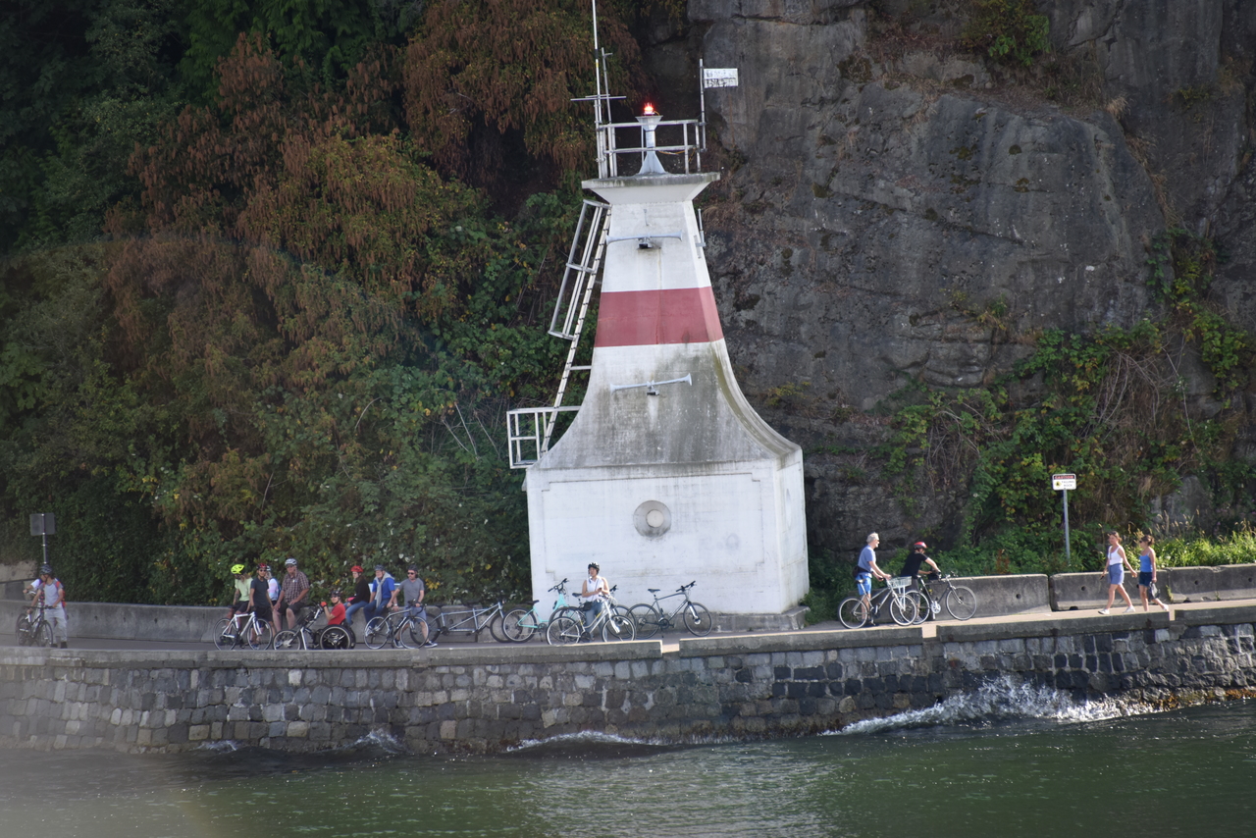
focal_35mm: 300
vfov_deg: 4.6
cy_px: 419
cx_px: 628
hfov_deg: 6.9
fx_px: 10468
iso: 500
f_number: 5.6
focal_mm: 300
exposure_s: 1/640
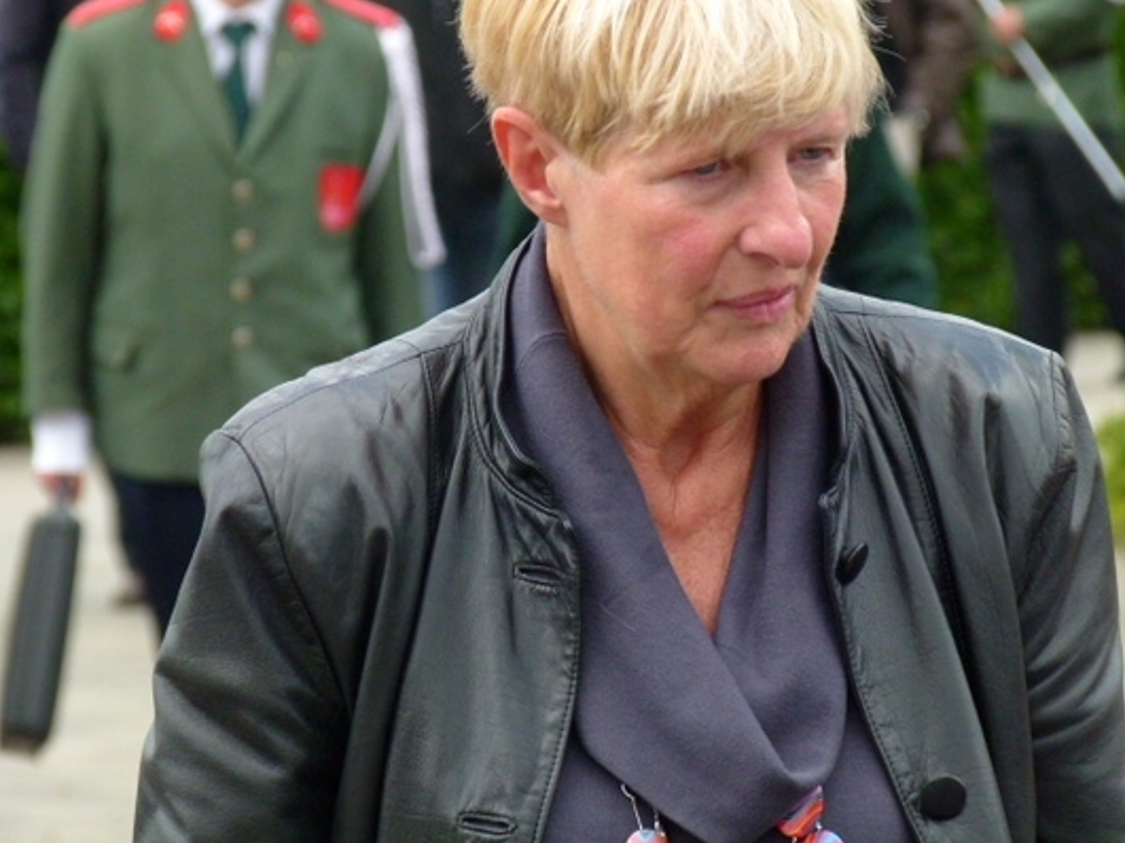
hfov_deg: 5.2
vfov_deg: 3.9
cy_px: 381
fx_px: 12412
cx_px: 576
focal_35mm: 382
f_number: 4.1
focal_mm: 60.8
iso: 250
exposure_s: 1/400
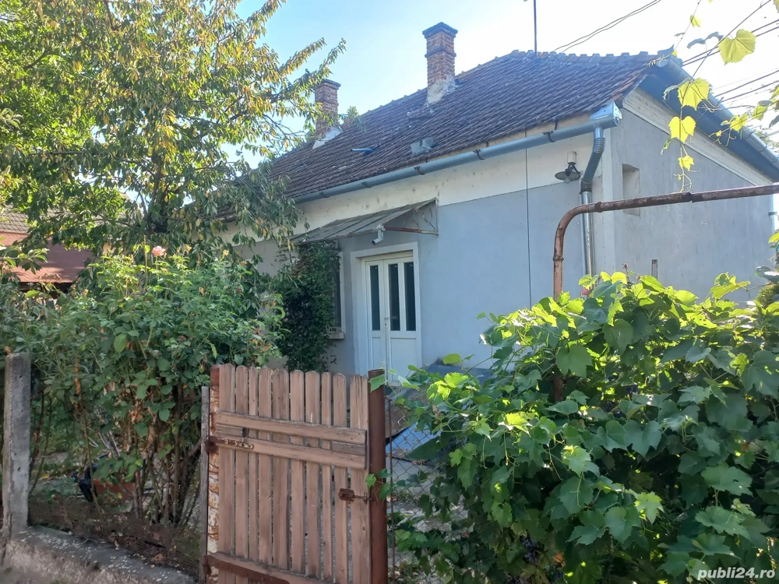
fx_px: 563
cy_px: 292
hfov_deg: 69.4
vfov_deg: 54.9
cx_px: 390
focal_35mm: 25
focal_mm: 4.6
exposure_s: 1/100
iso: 25
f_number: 1.8
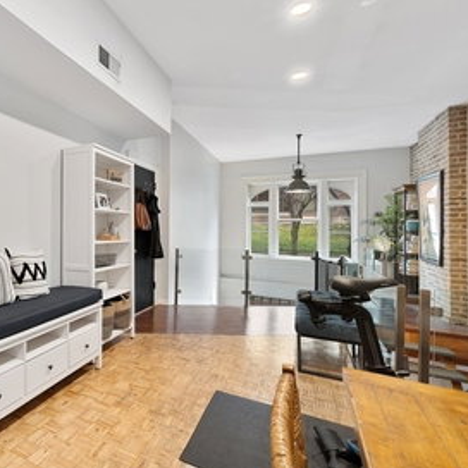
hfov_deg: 65.2
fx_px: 321
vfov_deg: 72.1
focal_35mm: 21
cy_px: 231
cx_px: 89
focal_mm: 14
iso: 100
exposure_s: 1
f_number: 9
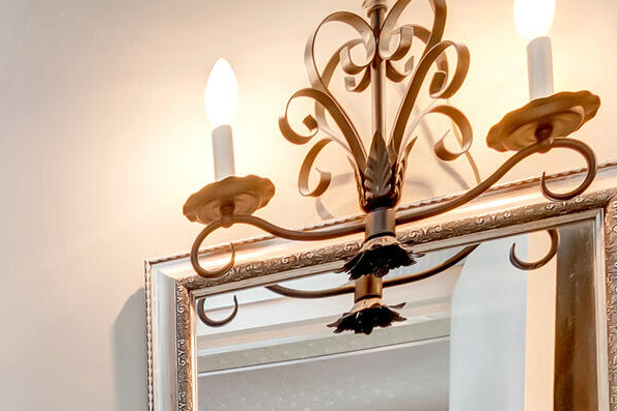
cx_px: -274
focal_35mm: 63
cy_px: 860
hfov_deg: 25.3
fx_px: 1080
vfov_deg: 16.0
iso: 1100
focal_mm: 10
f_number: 8
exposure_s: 1/15
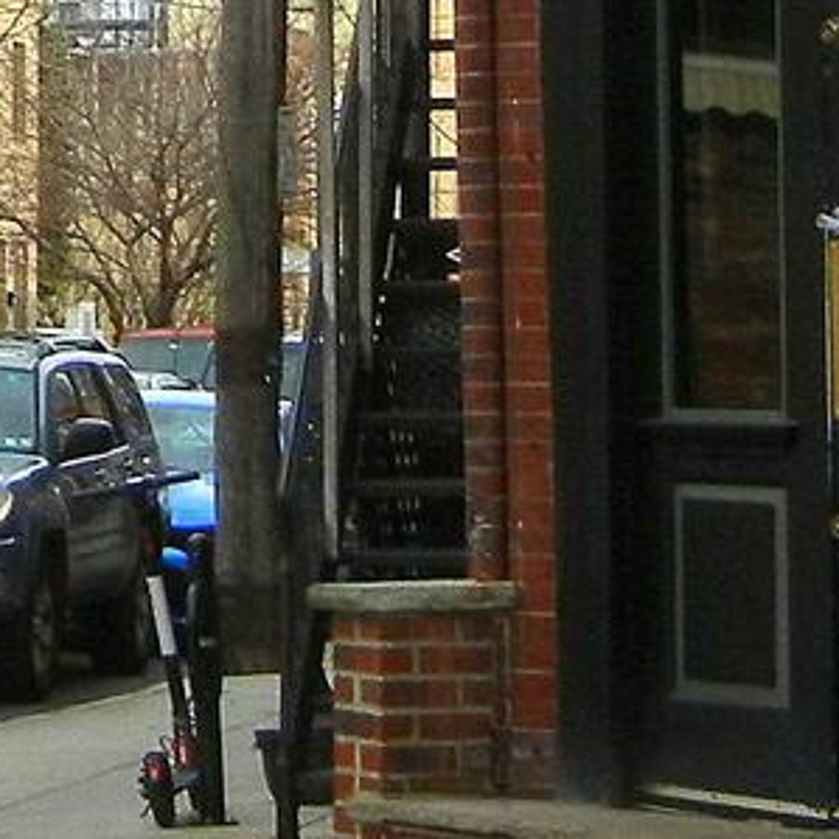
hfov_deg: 8.1
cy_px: -233
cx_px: -758
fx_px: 5649
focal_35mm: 206
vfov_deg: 8.4
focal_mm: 6.2
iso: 160
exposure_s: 1/251
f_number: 7.2
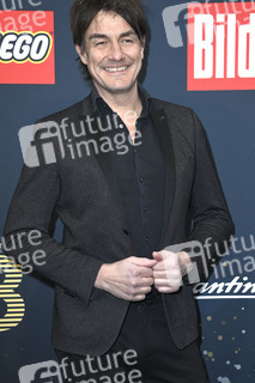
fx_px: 904
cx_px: 115
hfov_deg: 16.1
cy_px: 199
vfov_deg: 23.9
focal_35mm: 85
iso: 320
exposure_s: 1/250
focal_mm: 68
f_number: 5.6
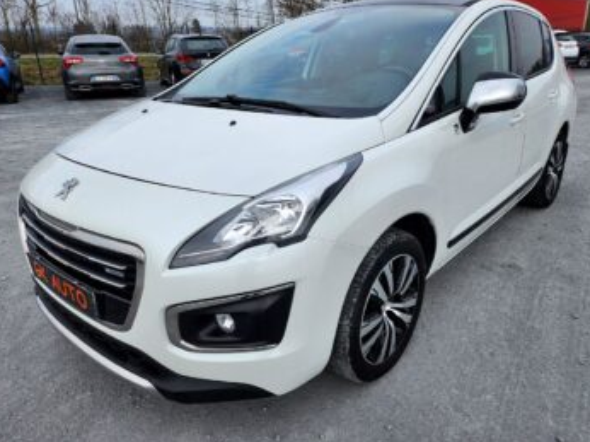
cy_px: 211
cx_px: 301
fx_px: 443
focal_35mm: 26
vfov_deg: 53.0
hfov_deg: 67.3
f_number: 1.8
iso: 50
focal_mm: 5
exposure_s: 1/1659
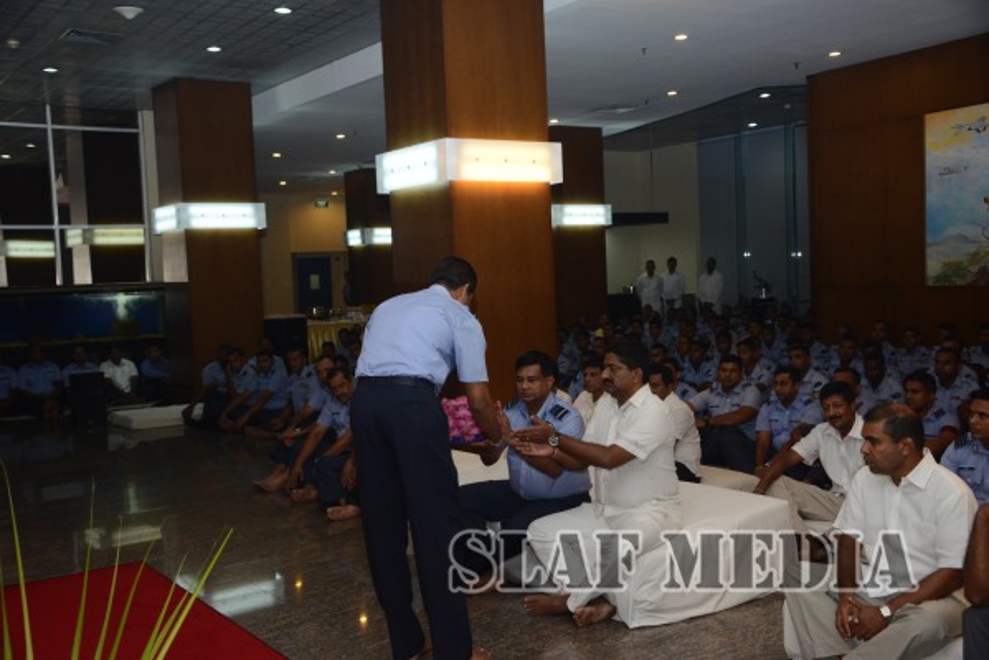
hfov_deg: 50.7
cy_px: 330
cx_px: 494
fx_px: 1044
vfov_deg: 35.1
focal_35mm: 38
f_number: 5.6
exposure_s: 1/125
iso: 1600
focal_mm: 38
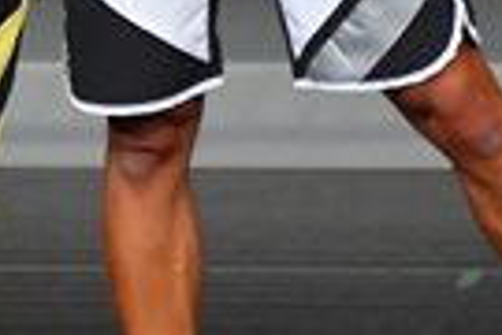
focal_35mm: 1805
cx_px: -173
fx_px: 25168
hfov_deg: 1.1
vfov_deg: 0.8
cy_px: -130
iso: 4000
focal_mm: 210
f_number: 5.6
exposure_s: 1/400
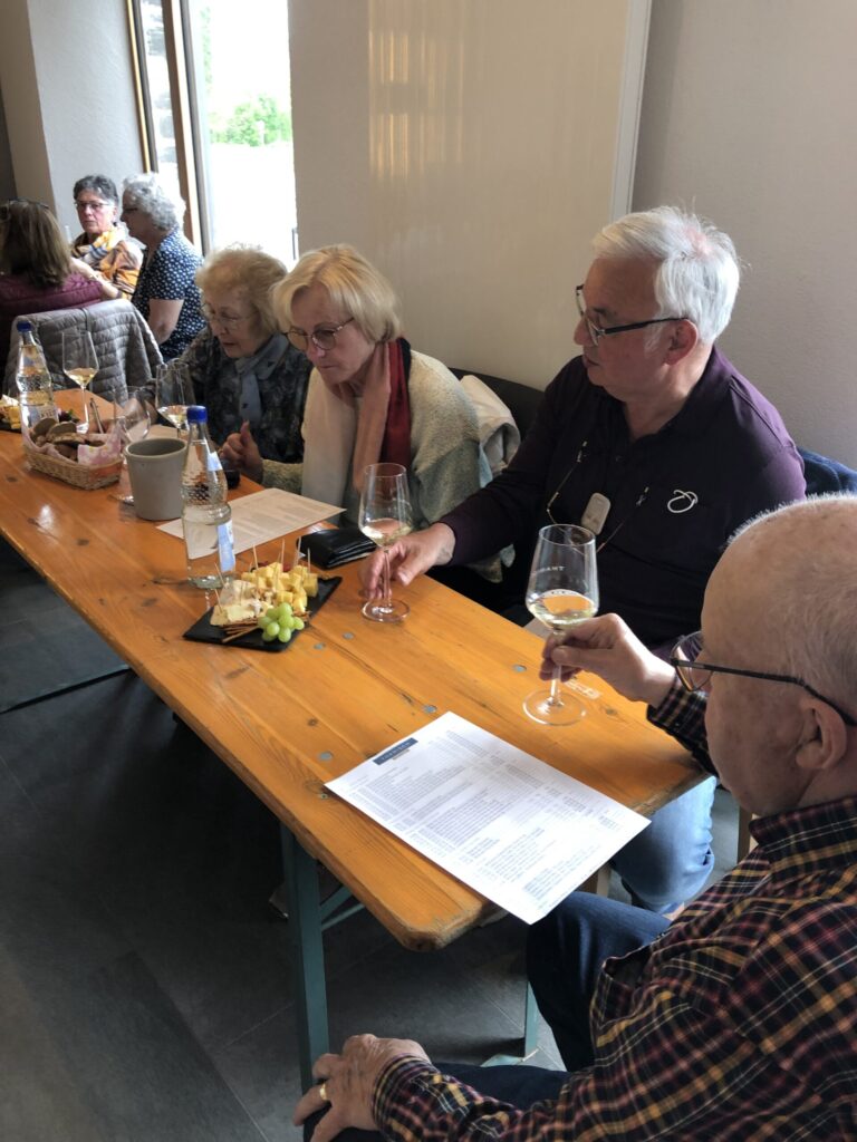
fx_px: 924
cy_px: 571
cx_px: 428
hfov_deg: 49.7
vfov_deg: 63.4
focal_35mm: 28
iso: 32
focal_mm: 3.99
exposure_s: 1/33
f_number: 1.8
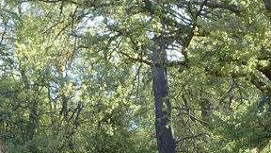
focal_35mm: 133
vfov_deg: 8.9
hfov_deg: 16.0
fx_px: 956
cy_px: 244
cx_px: 218
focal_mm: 7.3
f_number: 3.7
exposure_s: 1/80
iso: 80
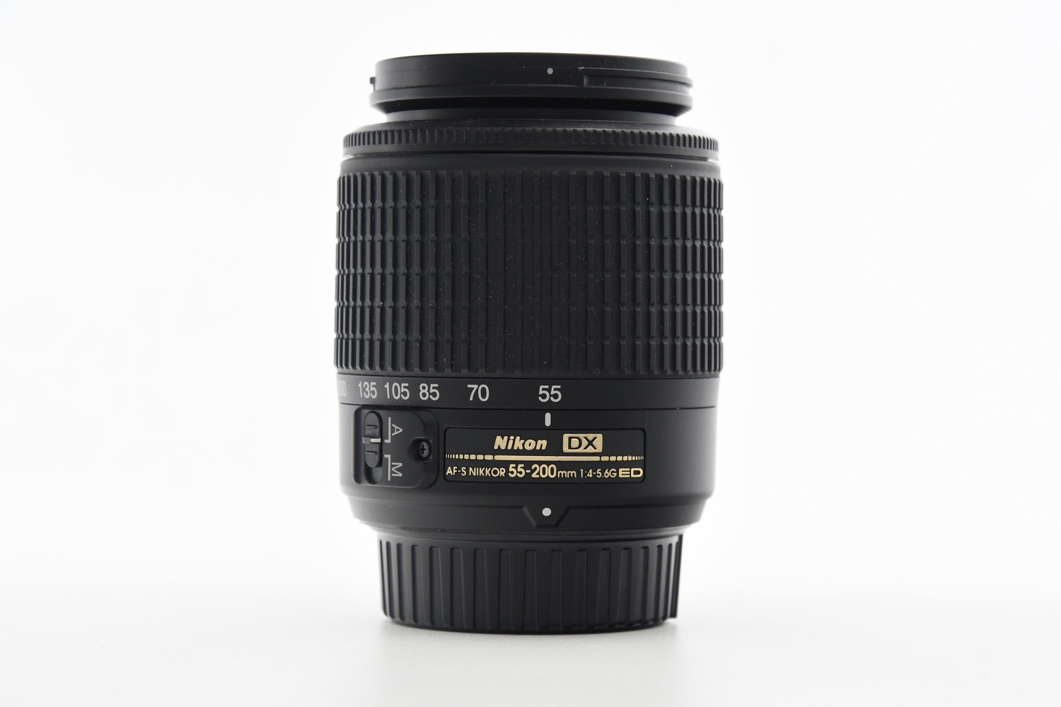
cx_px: 530
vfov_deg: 11.4
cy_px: 354
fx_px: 3536
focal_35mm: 120
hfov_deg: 17.1
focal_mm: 80
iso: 1000
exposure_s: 1/160
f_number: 8
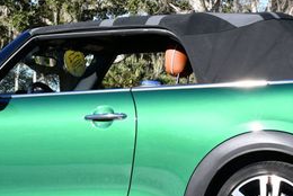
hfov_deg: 15.4
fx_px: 1084
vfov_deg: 10.3
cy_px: 83
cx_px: 104
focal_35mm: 133
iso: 160
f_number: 8
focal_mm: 27
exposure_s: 1/250
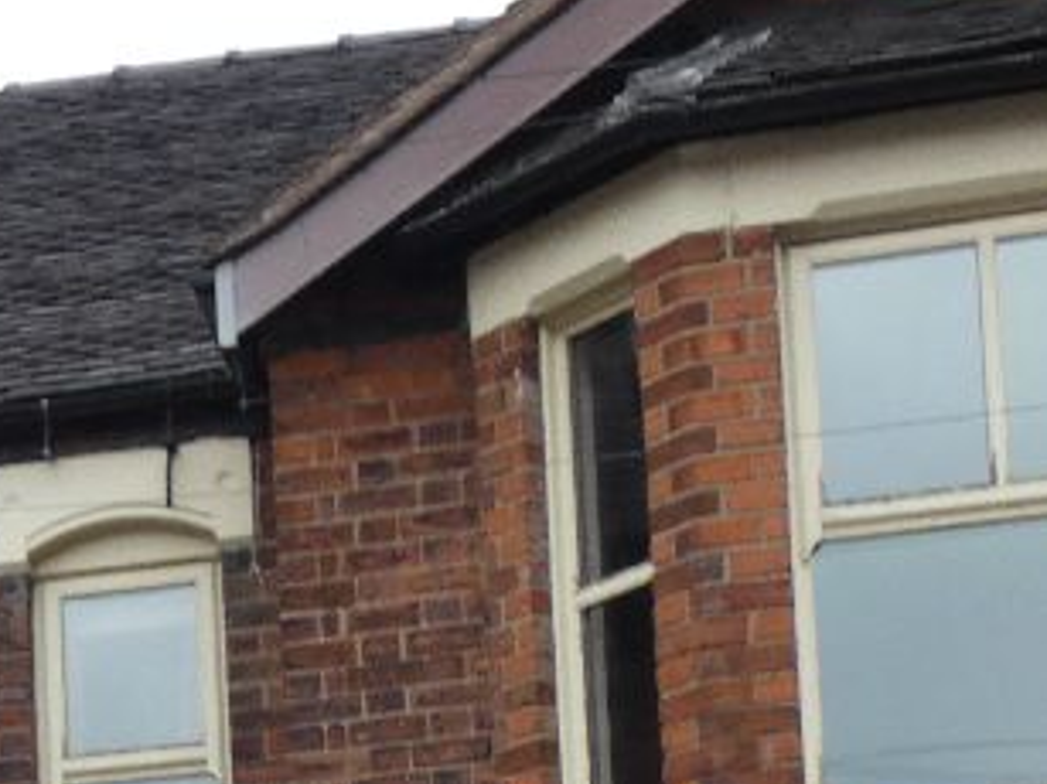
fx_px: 3900
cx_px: -733
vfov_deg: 10.8
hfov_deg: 13.9
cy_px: 1387
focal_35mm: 129
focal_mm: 6
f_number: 3.4
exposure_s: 1/80
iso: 80
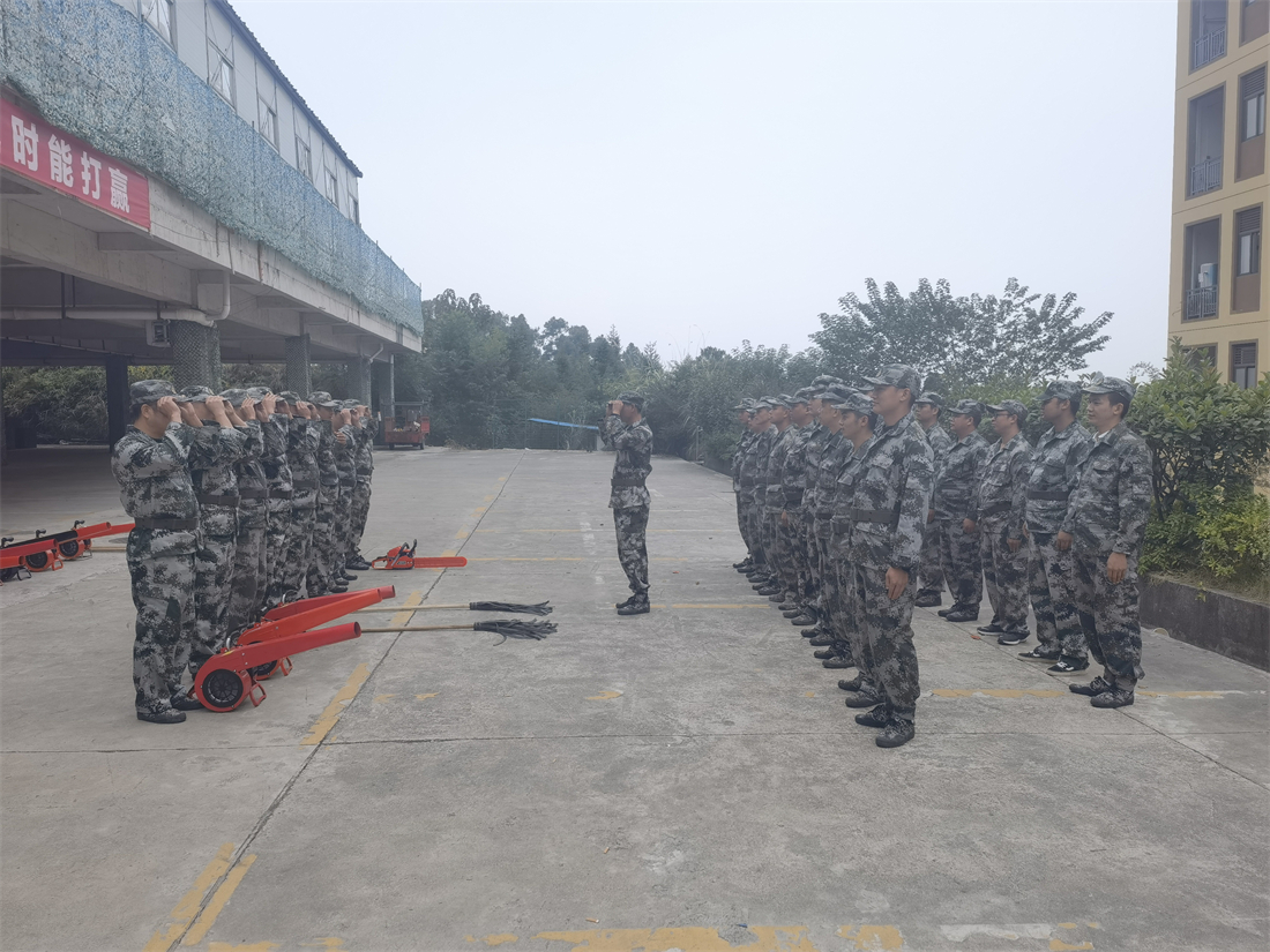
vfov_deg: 51.4
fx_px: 991
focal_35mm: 27
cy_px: 476
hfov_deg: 65.3
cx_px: 635
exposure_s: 1/144
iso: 50
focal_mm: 6.67
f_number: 1.9
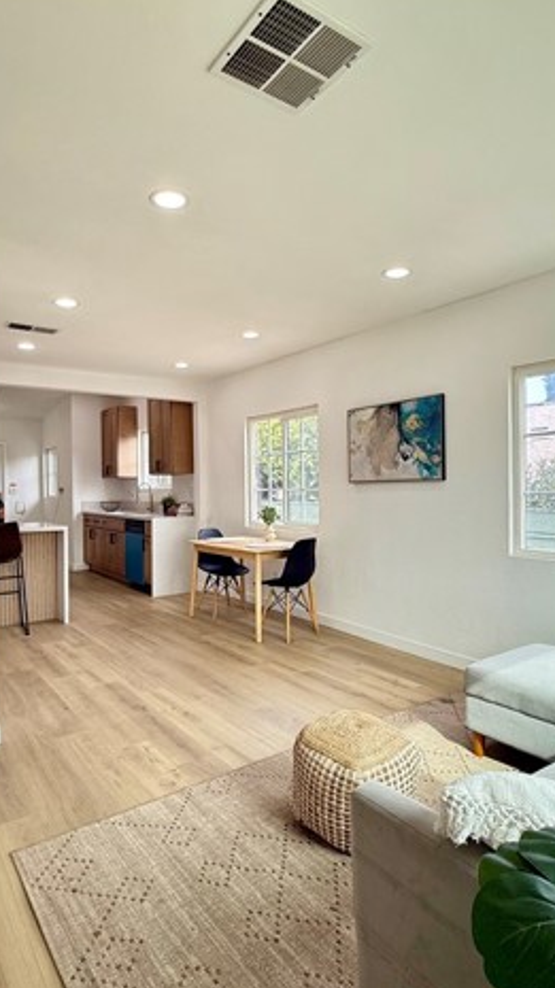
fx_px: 550
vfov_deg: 83.9
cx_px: 245
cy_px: 491
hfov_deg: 53.4
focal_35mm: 21
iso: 100
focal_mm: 2.22
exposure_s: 1/120
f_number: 2.2
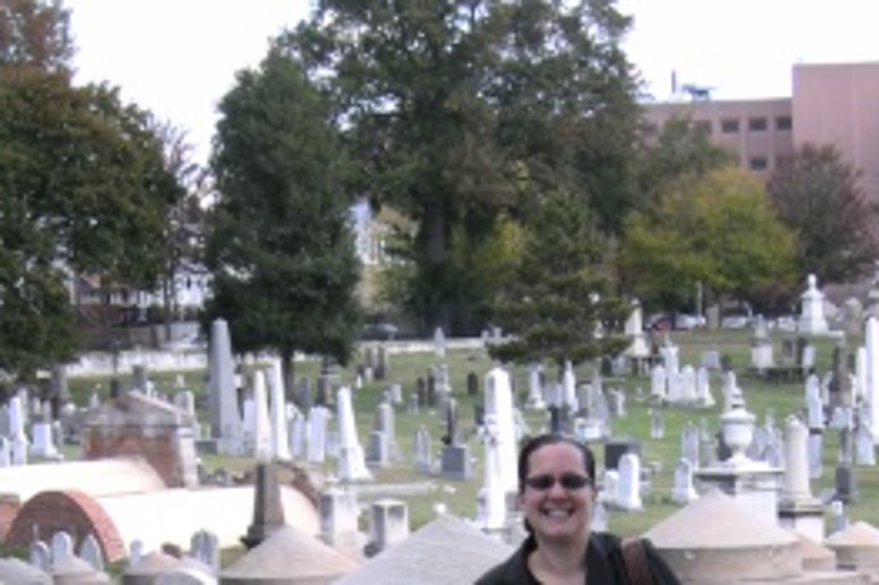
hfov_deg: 14.0
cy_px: 896
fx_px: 3587
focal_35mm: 147
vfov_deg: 9.1
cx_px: 541
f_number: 3.9
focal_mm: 12.9
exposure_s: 1/140
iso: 64
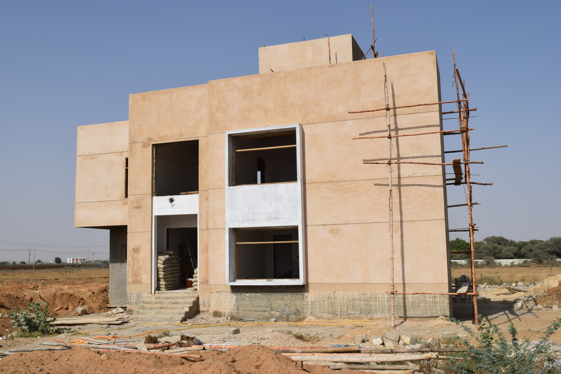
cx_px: 280
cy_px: 187
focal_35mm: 36
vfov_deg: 36.9
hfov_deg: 53.1
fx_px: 561
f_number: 11
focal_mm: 24
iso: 200
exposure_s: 1/500
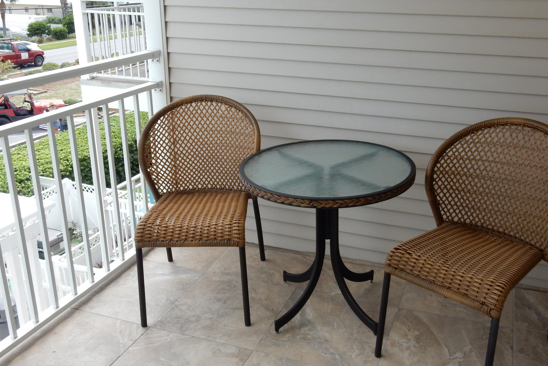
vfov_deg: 35.9
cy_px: 169
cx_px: 300
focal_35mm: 37
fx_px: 563
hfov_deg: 51.8
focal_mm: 5.4
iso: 125
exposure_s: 1/500
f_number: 4
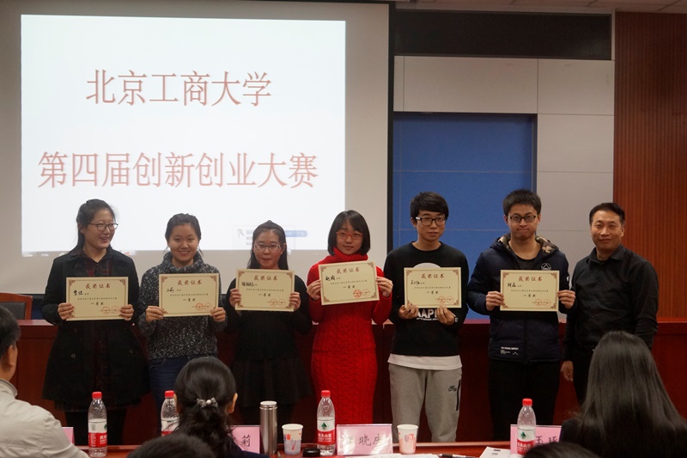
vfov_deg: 29.9
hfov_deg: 43.6
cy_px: 229
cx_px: 344
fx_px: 859
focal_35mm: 45
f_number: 4.5
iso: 800
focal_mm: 30
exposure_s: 1/60
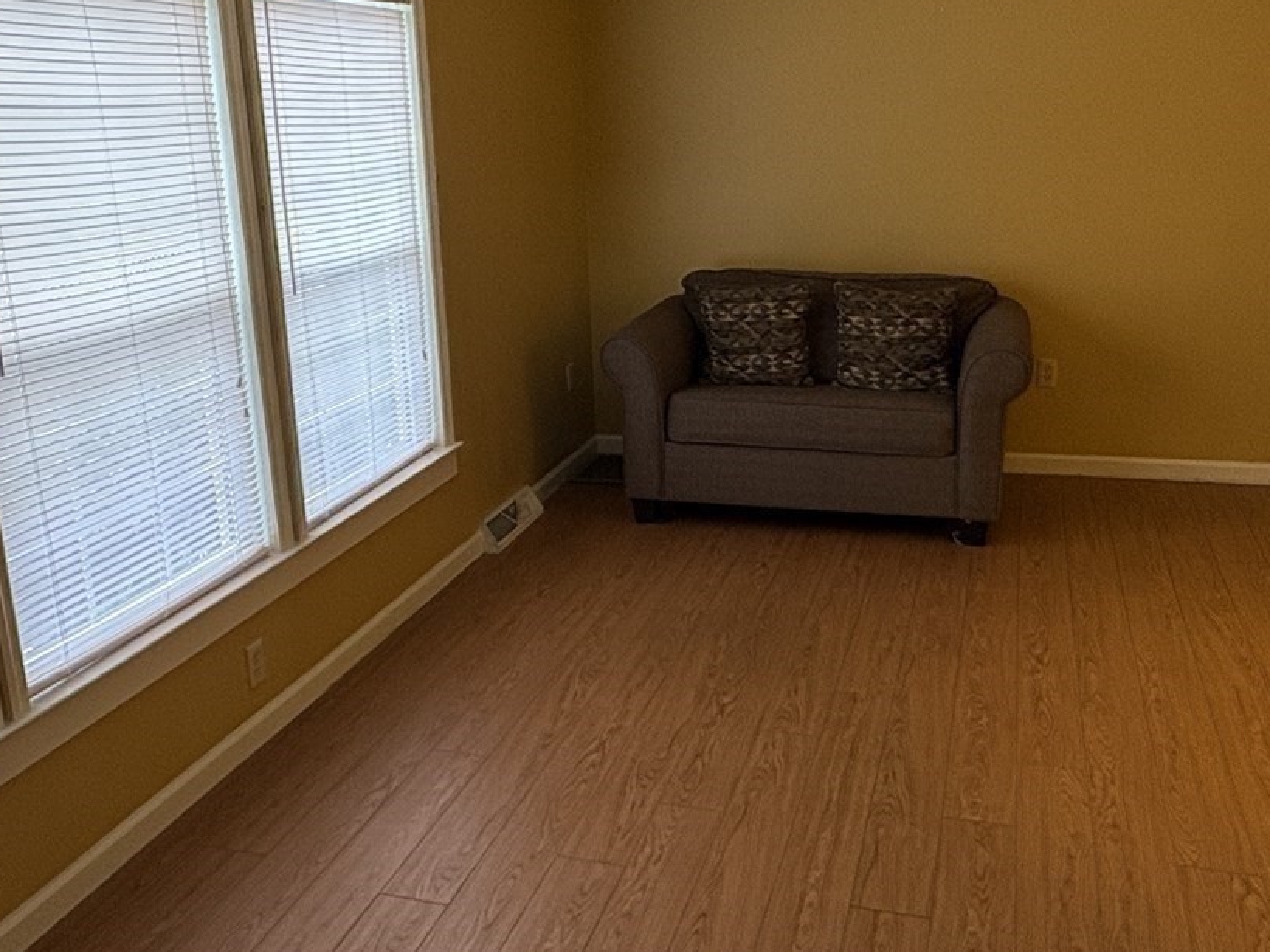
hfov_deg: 52.5
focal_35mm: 35
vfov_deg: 40.7
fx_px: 1284
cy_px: 453
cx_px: 574
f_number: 2.2
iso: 125
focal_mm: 2.22
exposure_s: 1/60
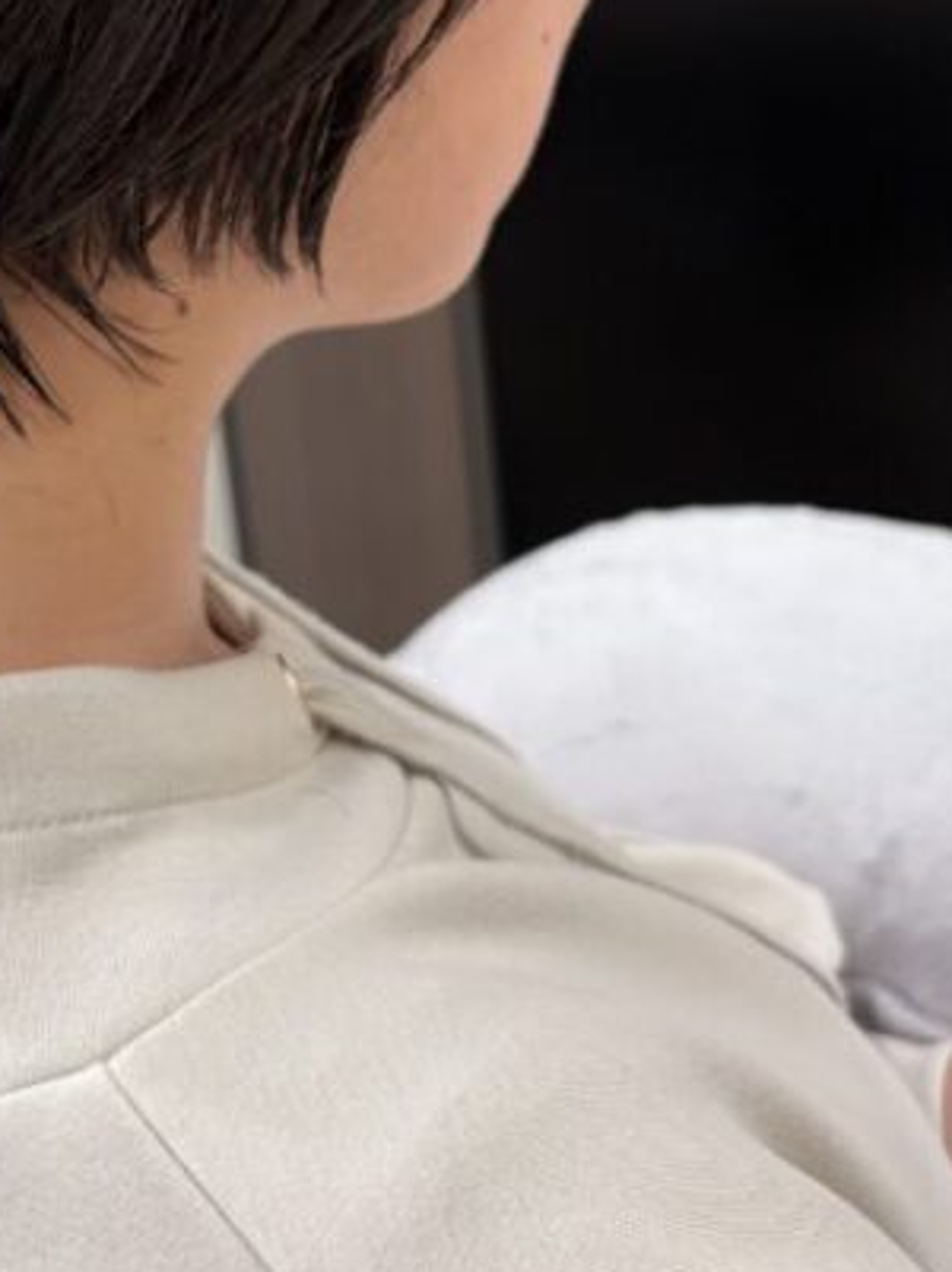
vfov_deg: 30.4
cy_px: 140
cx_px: 59
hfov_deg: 23.2
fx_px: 2240
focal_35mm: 61
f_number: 1.6
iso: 100
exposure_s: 1/60
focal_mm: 5.96
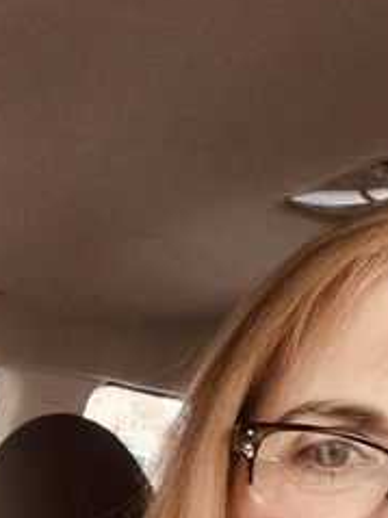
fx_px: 1002
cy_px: 438
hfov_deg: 21.5
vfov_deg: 28.2
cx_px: 345
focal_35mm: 67
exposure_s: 1/93
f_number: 2.2
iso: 32
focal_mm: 2.87
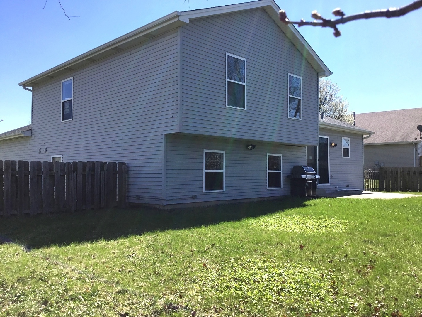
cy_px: 158
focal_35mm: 31
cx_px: 211
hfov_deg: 58.4
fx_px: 378
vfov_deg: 45.4
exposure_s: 1/1217
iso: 25
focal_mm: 3.3
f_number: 2.4
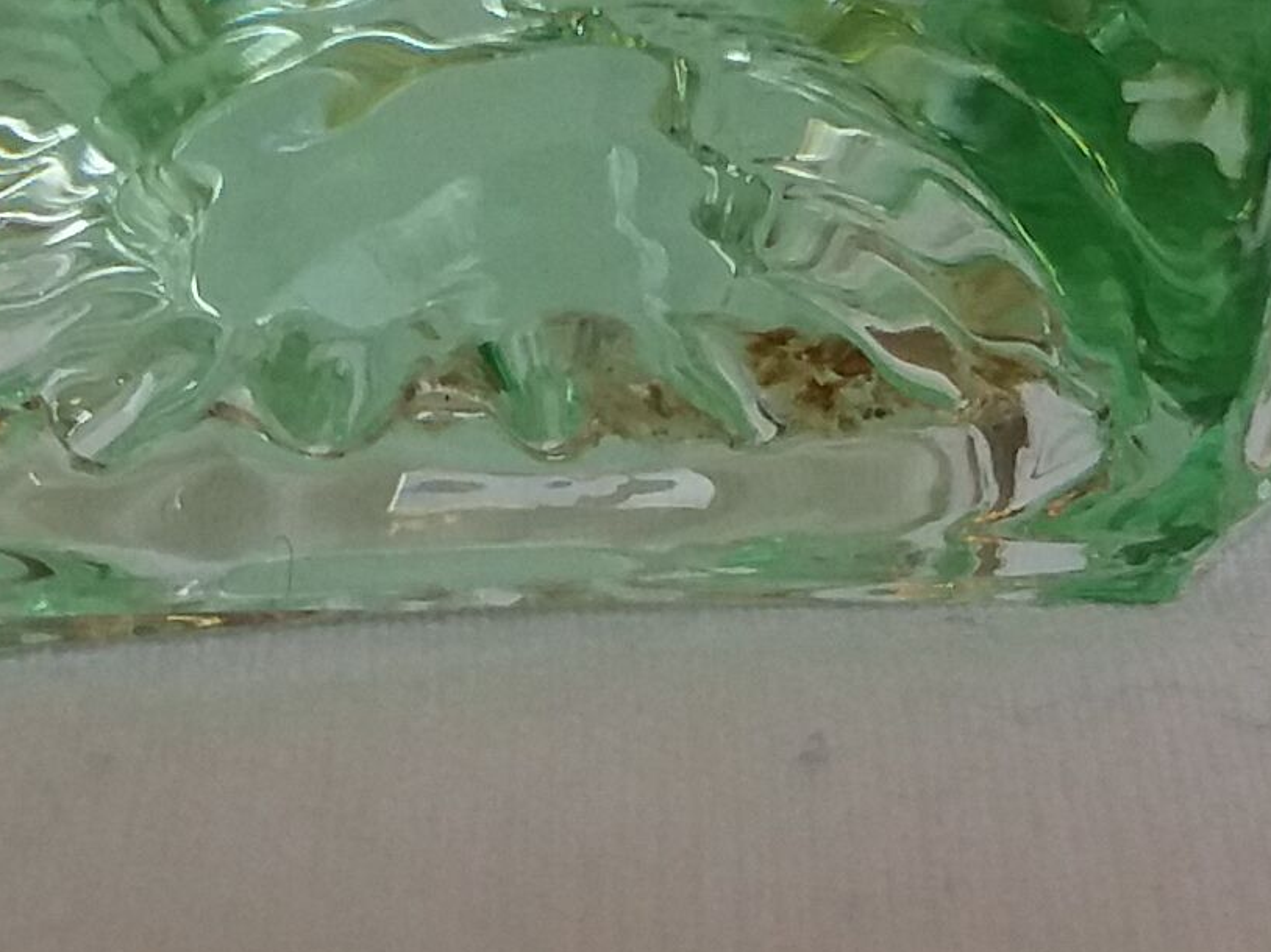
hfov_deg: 13.9
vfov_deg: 10.4
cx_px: 386
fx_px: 5212
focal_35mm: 142
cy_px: 92
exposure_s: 1/120
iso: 100
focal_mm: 3.7
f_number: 1.9
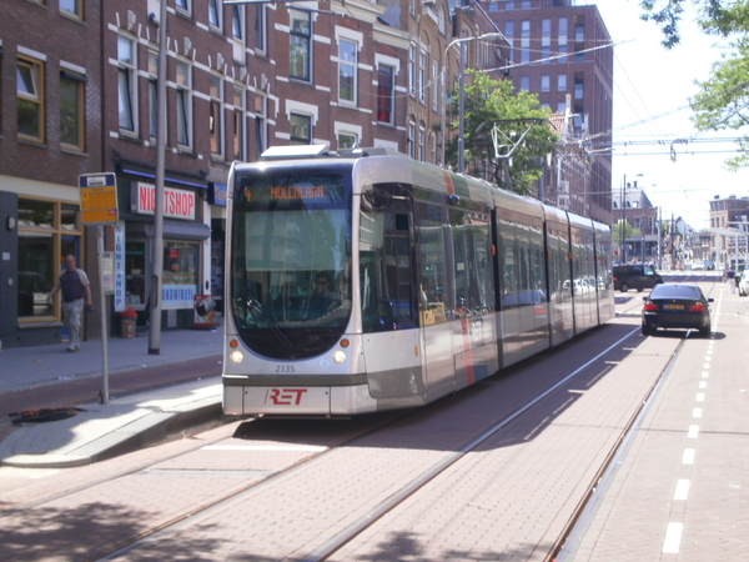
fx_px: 1277
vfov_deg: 24.8
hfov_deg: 32.7
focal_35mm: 59
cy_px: 281
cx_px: 374
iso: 100
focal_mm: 10.3
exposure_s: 1/125
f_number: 5.9
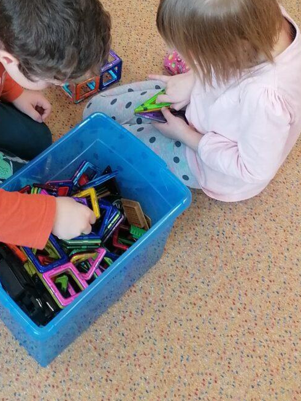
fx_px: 765
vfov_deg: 27.1
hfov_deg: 21.9
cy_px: -33
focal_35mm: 66
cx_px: 56
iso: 125
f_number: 1.8
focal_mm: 4.75
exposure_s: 1/50
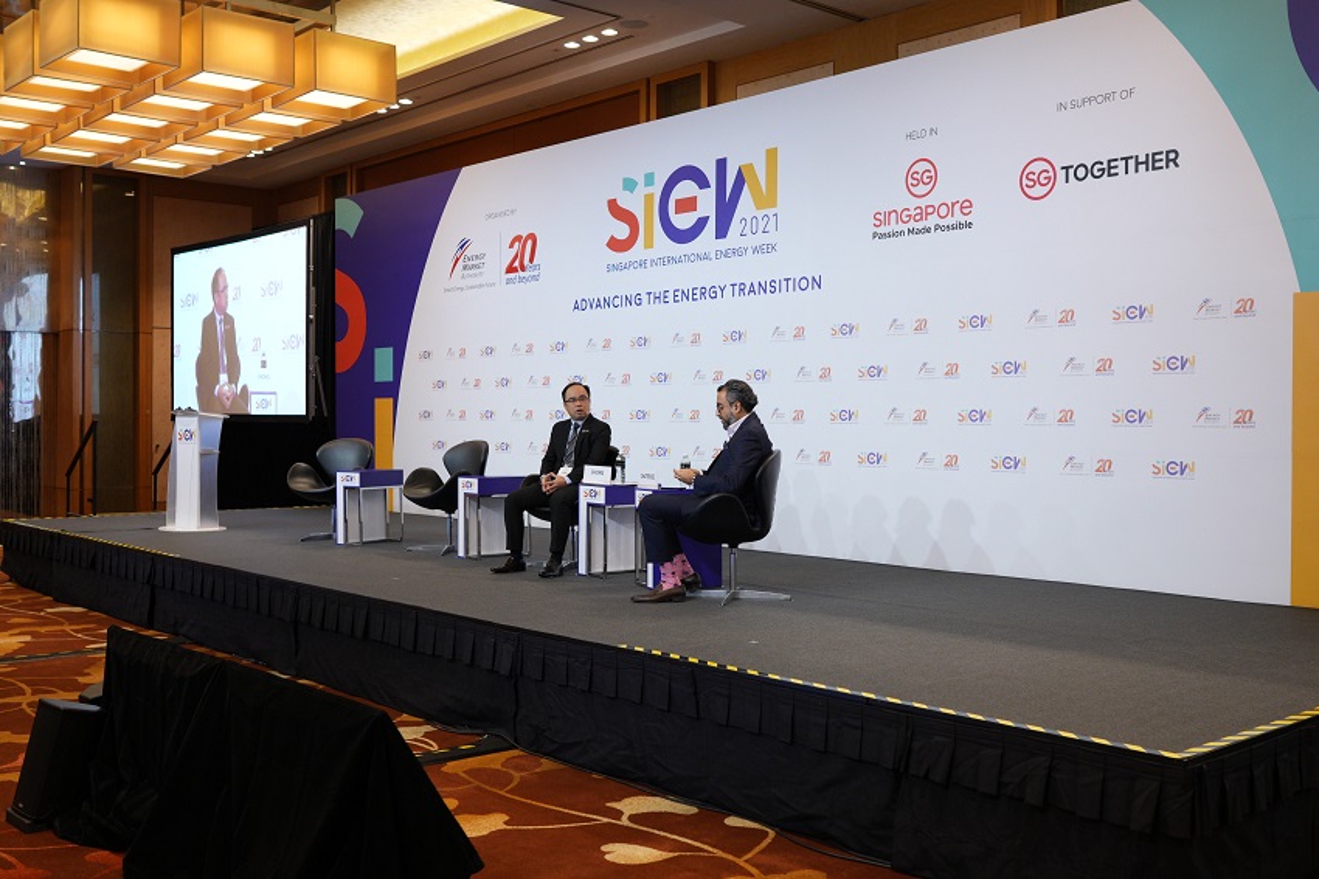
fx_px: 1318
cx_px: 660
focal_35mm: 36
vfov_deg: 36.8
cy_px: 440
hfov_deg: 53.2
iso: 800
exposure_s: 1/160
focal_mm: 24
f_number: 2.8
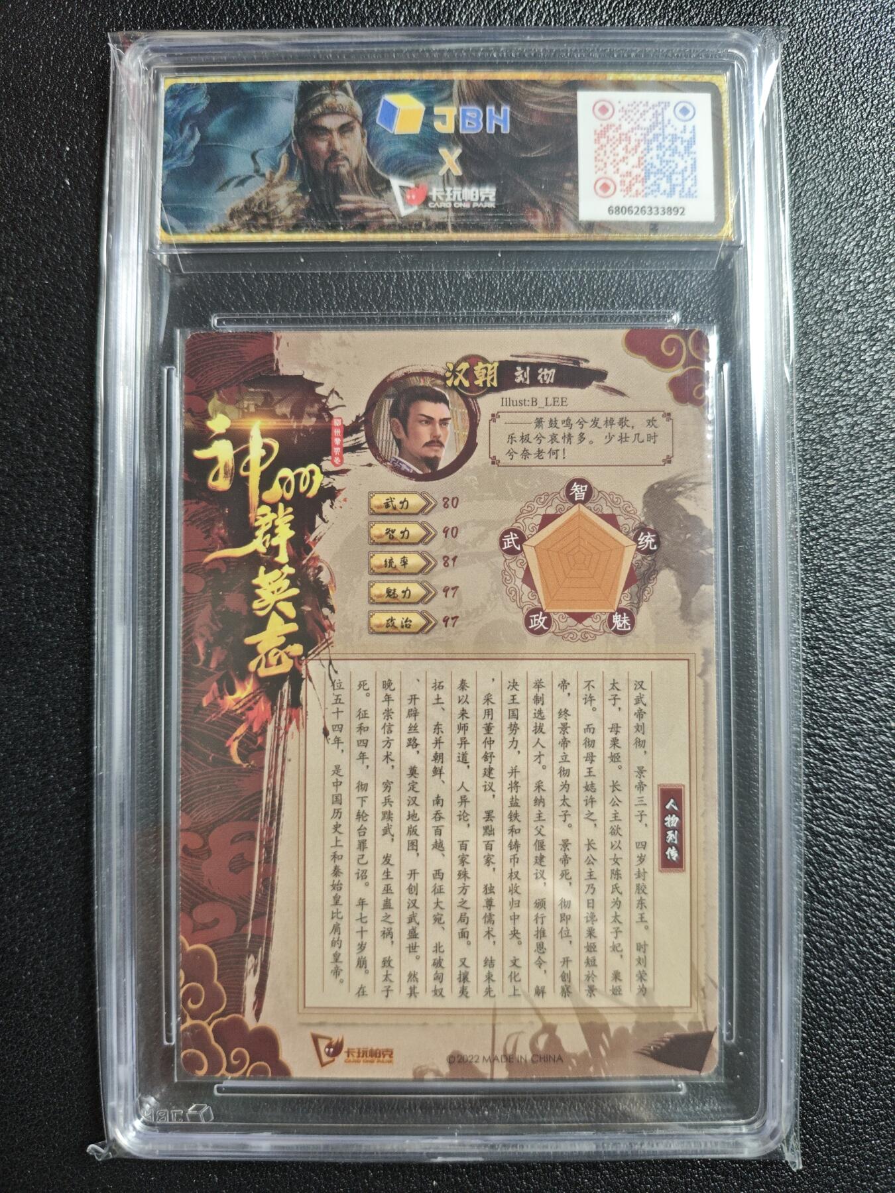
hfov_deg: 53.1
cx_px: 448
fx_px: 896
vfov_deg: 67.3
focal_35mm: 26
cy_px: 596
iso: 500
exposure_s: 1/100
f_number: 1.5
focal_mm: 4.94
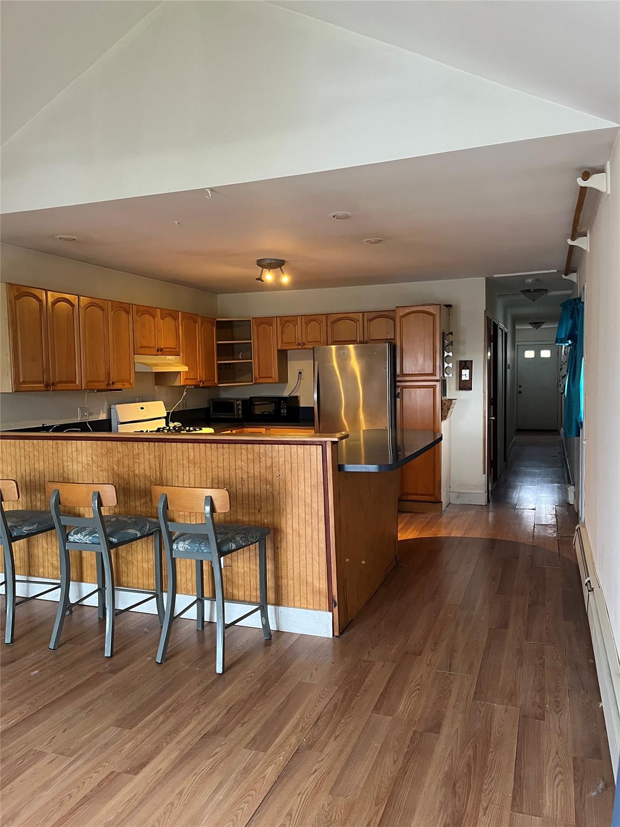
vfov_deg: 67.3
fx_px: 621
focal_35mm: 26
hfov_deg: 53.1
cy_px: 414
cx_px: 310
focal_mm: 5.1
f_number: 1.6
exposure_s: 1/60
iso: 400
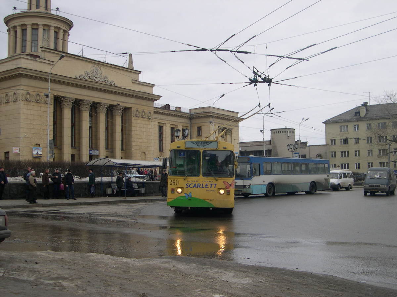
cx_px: 198
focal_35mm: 42
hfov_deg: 44.8
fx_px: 482
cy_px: 148
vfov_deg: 34.3
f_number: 2.9
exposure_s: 1/591
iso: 100
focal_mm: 9
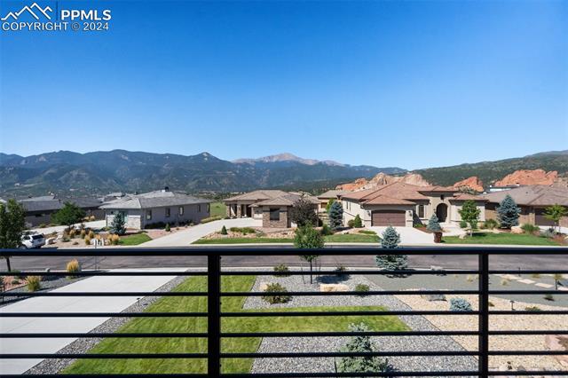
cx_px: 284
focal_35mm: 16
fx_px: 252
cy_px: 189
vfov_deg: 73.7
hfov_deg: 96.8
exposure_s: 1/8000
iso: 5000
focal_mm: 16
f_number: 6.3
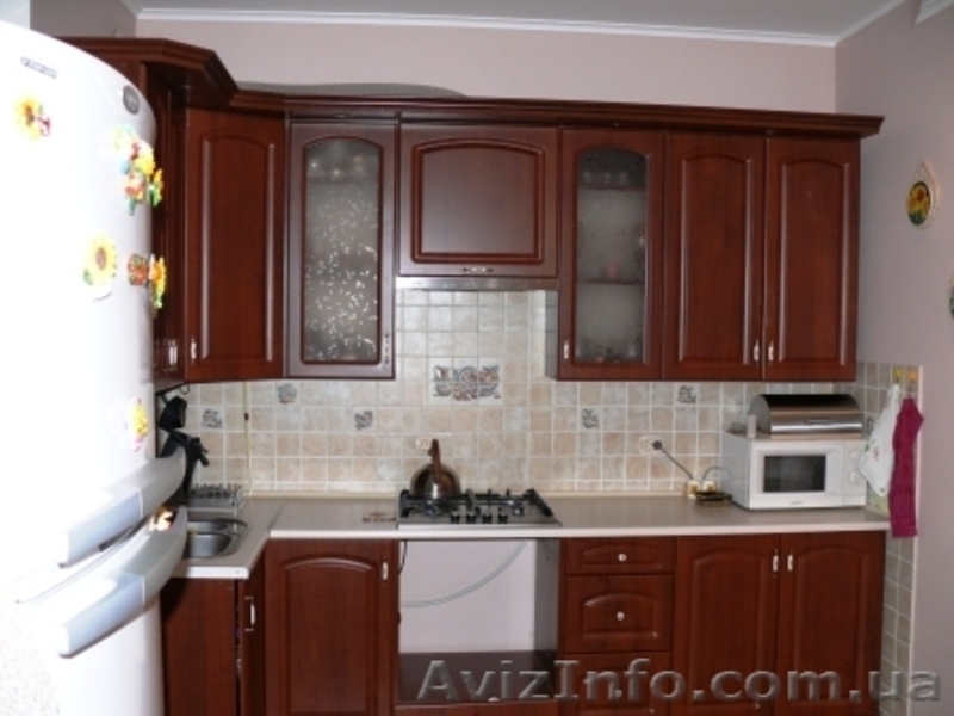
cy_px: 358
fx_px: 965
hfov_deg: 52.6
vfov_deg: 40.7
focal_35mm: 35
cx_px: 477
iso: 100
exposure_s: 1/30
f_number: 2.8
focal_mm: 7.4
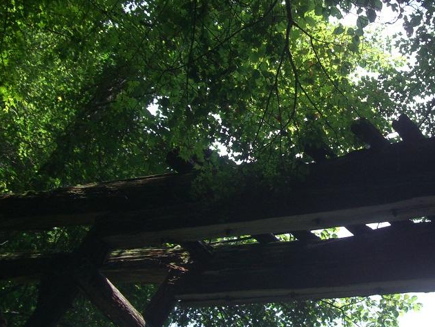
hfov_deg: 28.6
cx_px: 364
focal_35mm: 66
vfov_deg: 22.2
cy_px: 139
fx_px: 830
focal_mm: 7.9
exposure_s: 1/250
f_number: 2.8
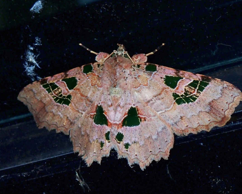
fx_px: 752
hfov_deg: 18.3
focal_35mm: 105
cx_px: 129
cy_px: 97
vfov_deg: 14.7
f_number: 6.3
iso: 200
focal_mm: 18
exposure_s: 1/200
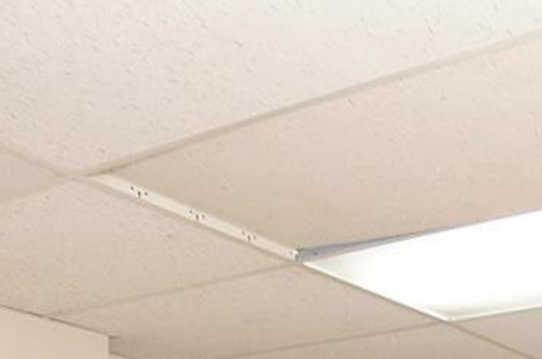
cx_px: 617
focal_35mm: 73
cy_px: 644
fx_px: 1100
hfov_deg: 25.4
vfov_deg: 15.8
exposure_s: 1/60
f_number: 4.5
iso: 640
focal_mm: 11
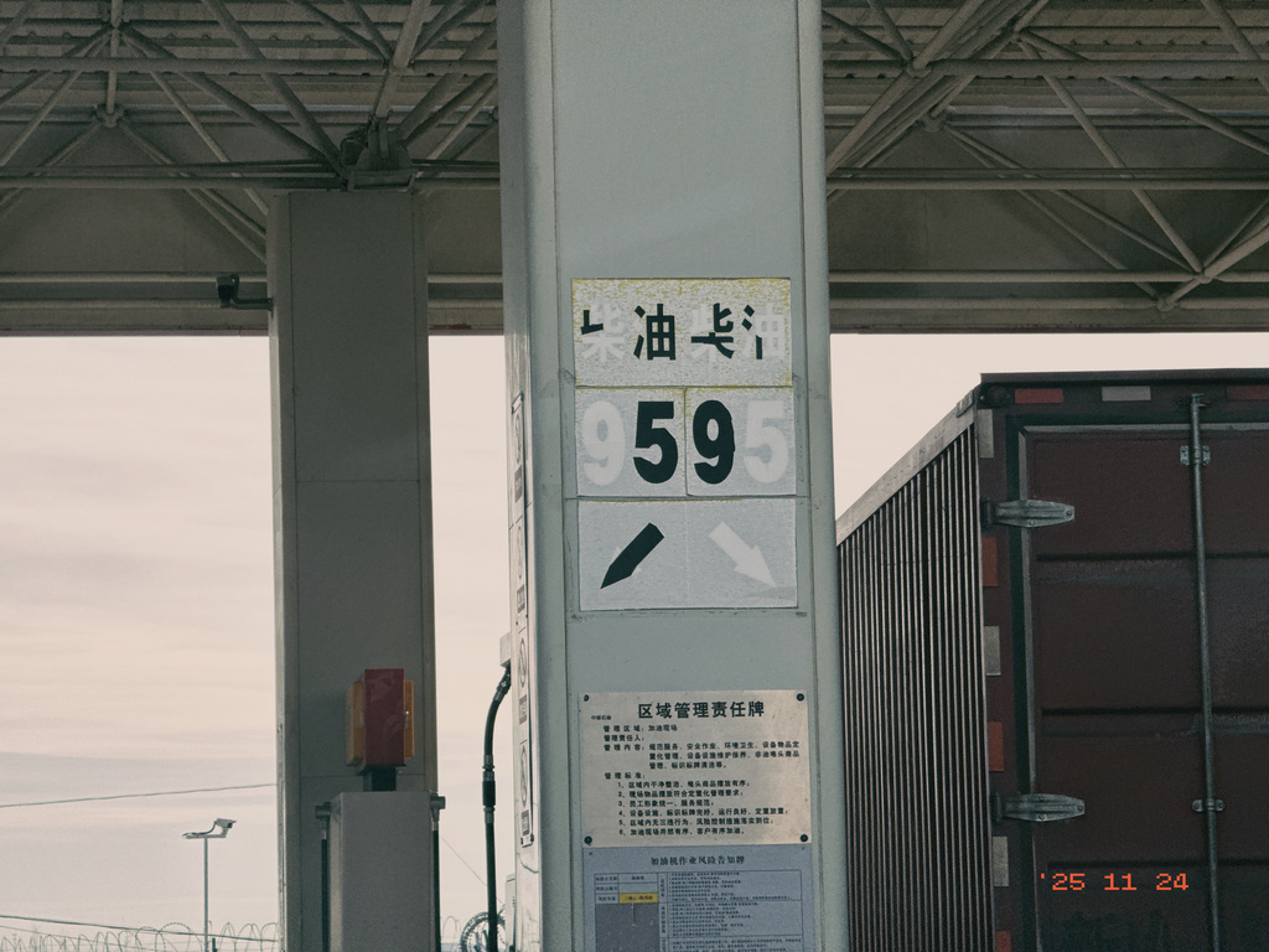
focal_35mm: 120
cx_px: 634
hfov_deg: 16.4
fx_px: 4399
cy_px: 476
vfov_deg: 12.3
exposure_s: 1/1513
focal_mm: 15.66
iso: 50
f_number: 2.8
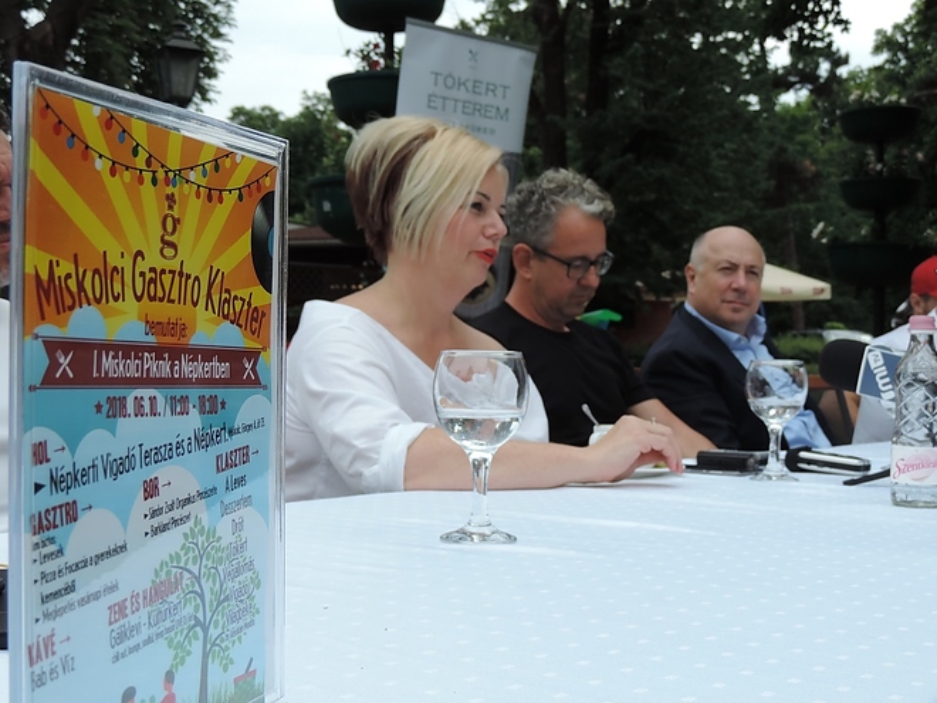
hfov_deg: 40.4
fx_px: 1272
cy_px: 352
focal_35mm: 47
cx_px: 468
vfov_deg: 30.9
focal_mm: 8.3
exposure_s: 1/640
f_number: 3.5
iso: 80
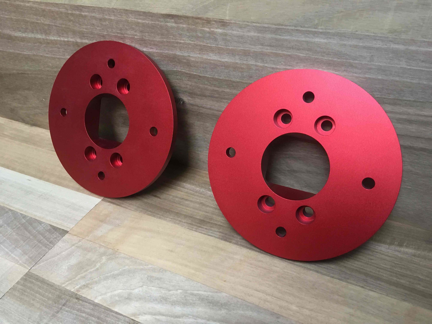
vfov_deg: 48.2
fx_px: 362
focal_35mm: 29
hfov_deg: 61.7
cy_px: 162
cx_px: 216
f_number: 2.2
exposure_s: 1/33
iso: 160
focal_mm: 4.15
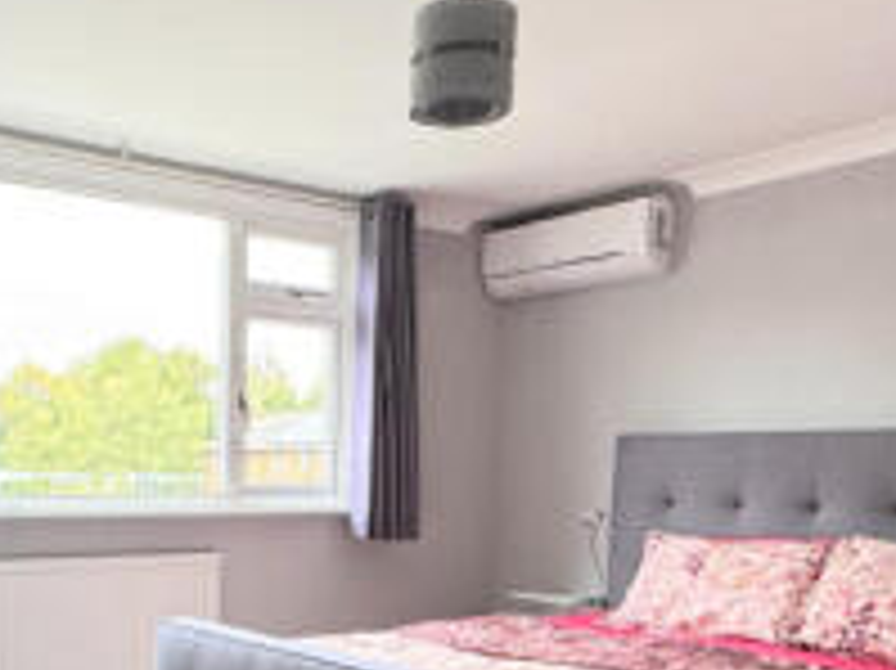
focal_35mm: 41
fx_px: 1061
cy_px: 591
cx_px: 209
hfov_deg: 44.1
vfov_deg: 33.4
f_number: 2.2
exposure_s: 1/99
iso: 250
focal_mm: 2.22
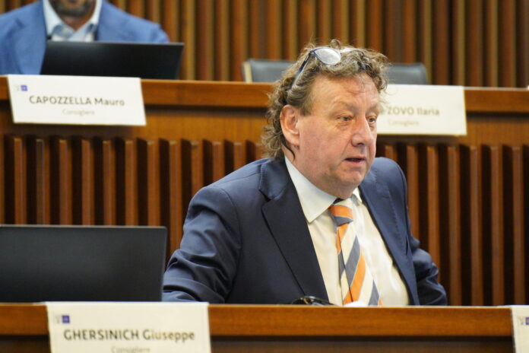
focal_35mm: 270
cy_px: 176
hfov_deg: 7.6
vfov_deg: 5.1
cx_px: 264
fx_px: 3967
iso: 6400
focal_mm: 180
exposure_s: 1/250
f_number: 2.8
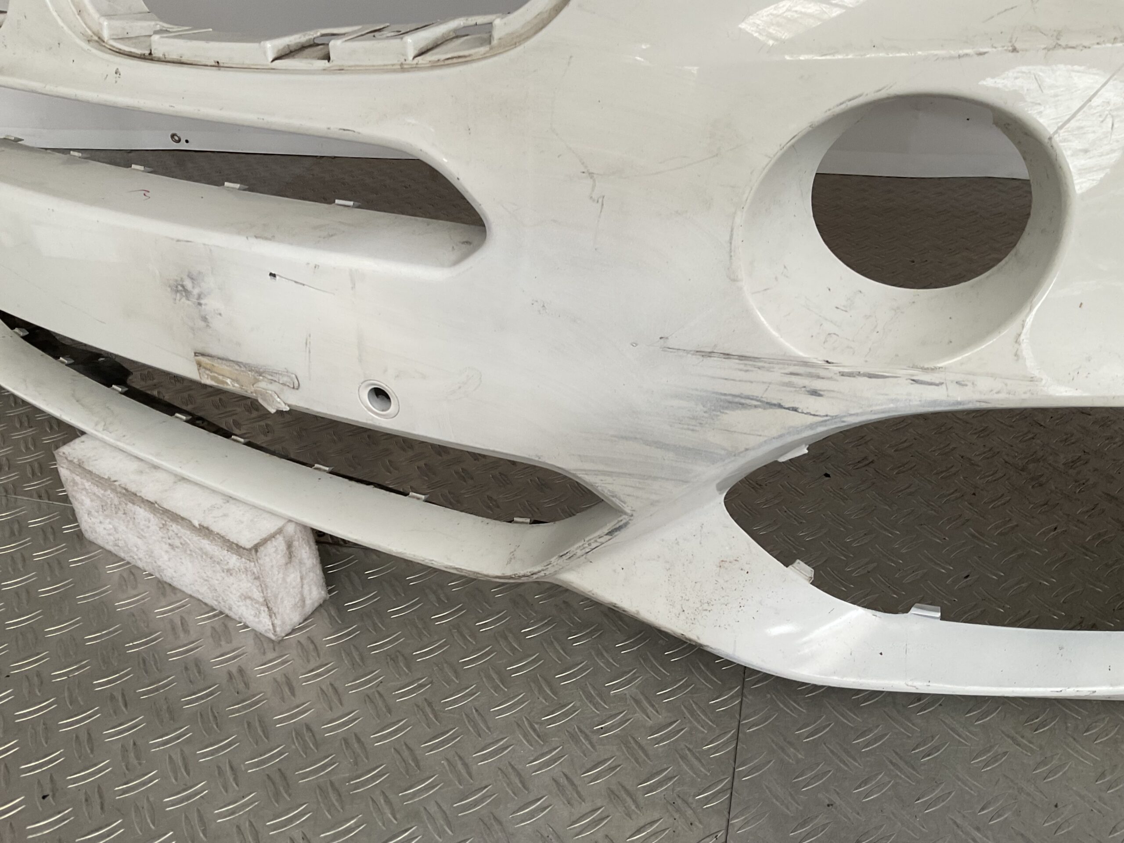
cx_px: 562
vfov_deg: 48.2
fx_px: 942
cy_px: 422
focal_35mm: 29
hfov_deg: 61.7
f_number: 1.8
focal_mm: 3
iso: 50
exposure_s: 1/120
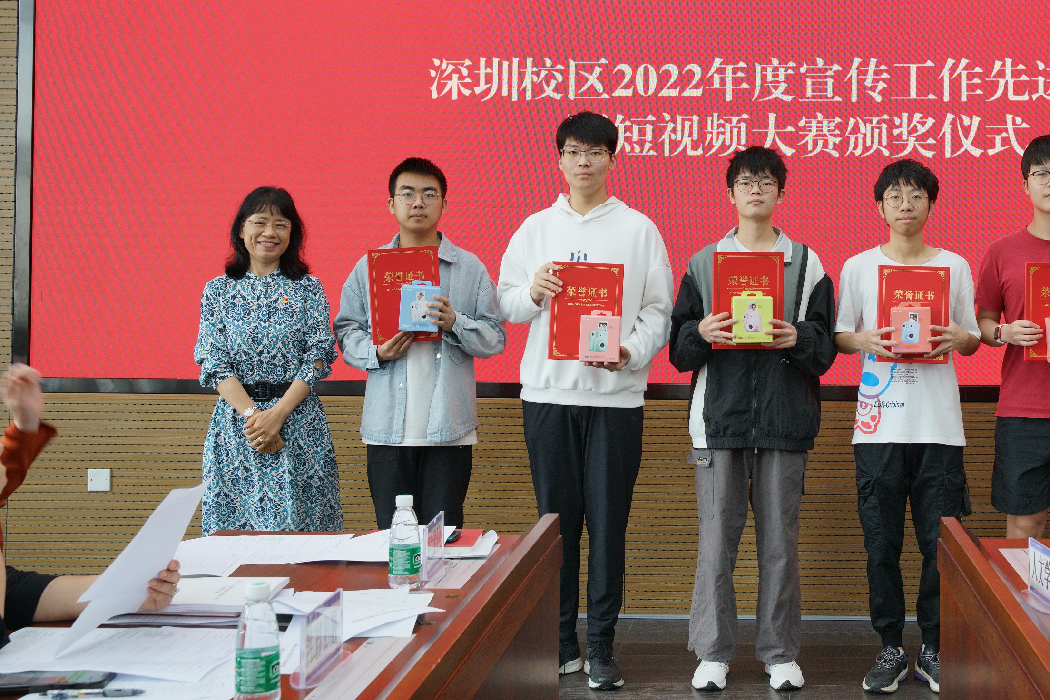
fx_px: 1446
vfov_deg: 27.0
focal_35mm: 50
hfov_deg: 39.1
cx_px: 756
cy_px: 222
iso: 1000
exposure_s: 1/60
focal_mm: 34.4
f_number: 5.6
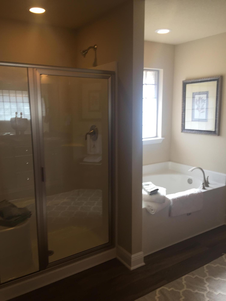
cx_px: 113
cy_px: 150
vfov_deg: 61.7
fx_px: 252
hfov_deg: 48.2
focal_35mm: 29
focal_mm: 4.15
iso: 40
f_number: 2.2
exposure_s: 1/60
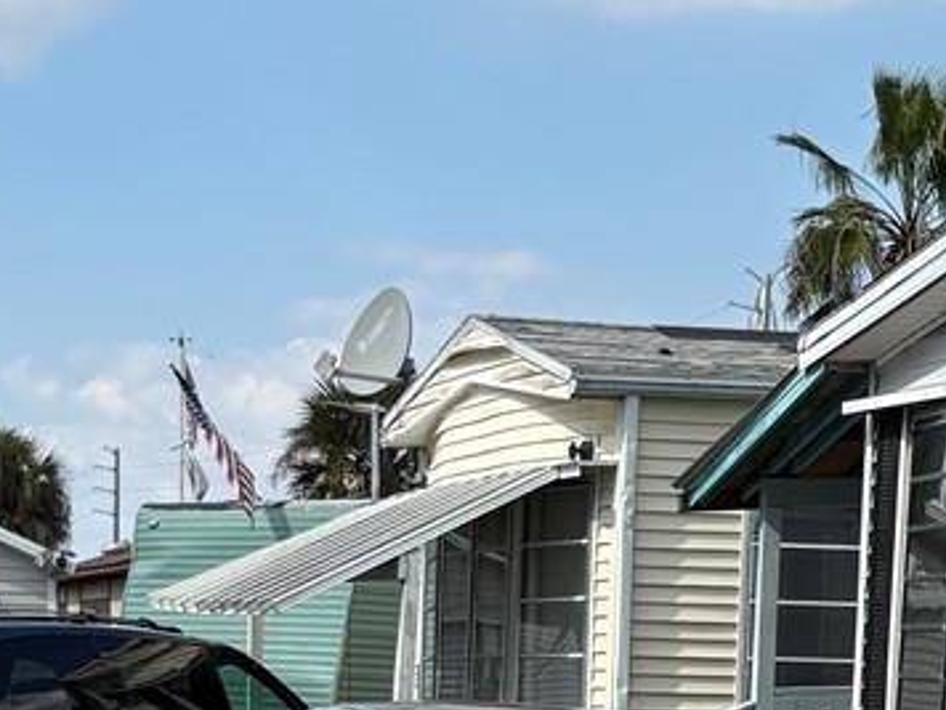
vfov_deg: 12.2
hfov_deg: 16.8
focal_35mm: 117
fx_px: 3197
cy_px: 955
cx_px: 308
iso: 50
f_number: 1.6
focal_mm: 5.96
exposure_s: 1/3448
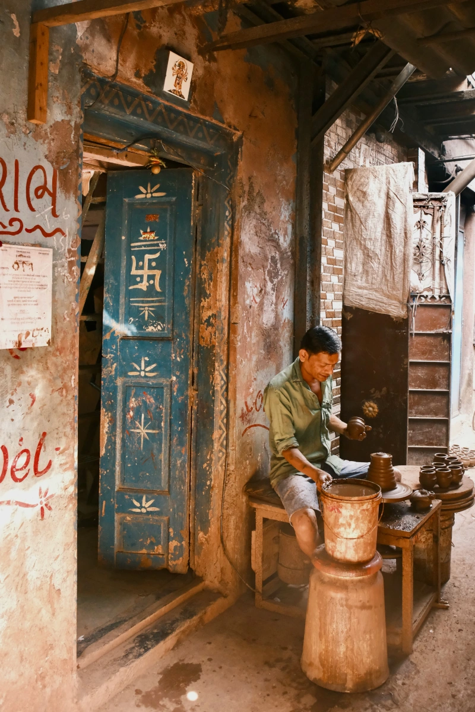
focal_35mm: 28
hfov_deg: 46.4
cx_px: 238
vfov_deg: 65.5
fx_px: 554
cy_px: 356
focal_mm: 18.5
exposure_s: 1/90
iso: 3200
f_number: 5
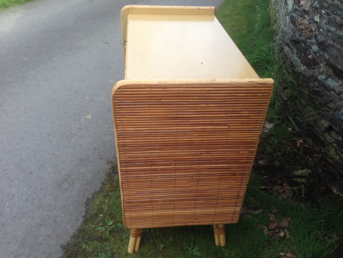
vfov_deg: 42.9
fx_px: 327
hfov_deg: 55.4
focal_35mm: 33
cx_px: 172
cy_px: 129
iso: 50
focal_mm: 4.12
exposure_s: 1/352
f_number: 2.4
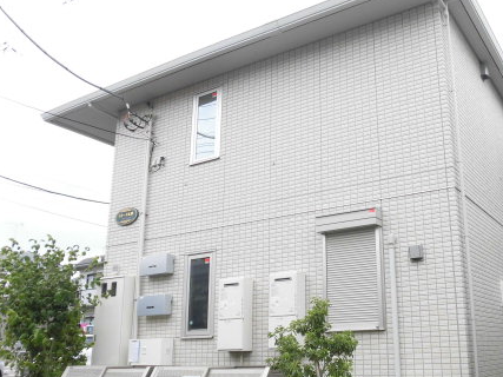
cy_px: 212
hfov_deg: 50.2
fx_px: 523
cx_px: 344
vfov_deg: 39.6
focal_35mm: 36
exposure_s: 1/320
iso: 100
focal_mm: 4.3
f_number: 3.1
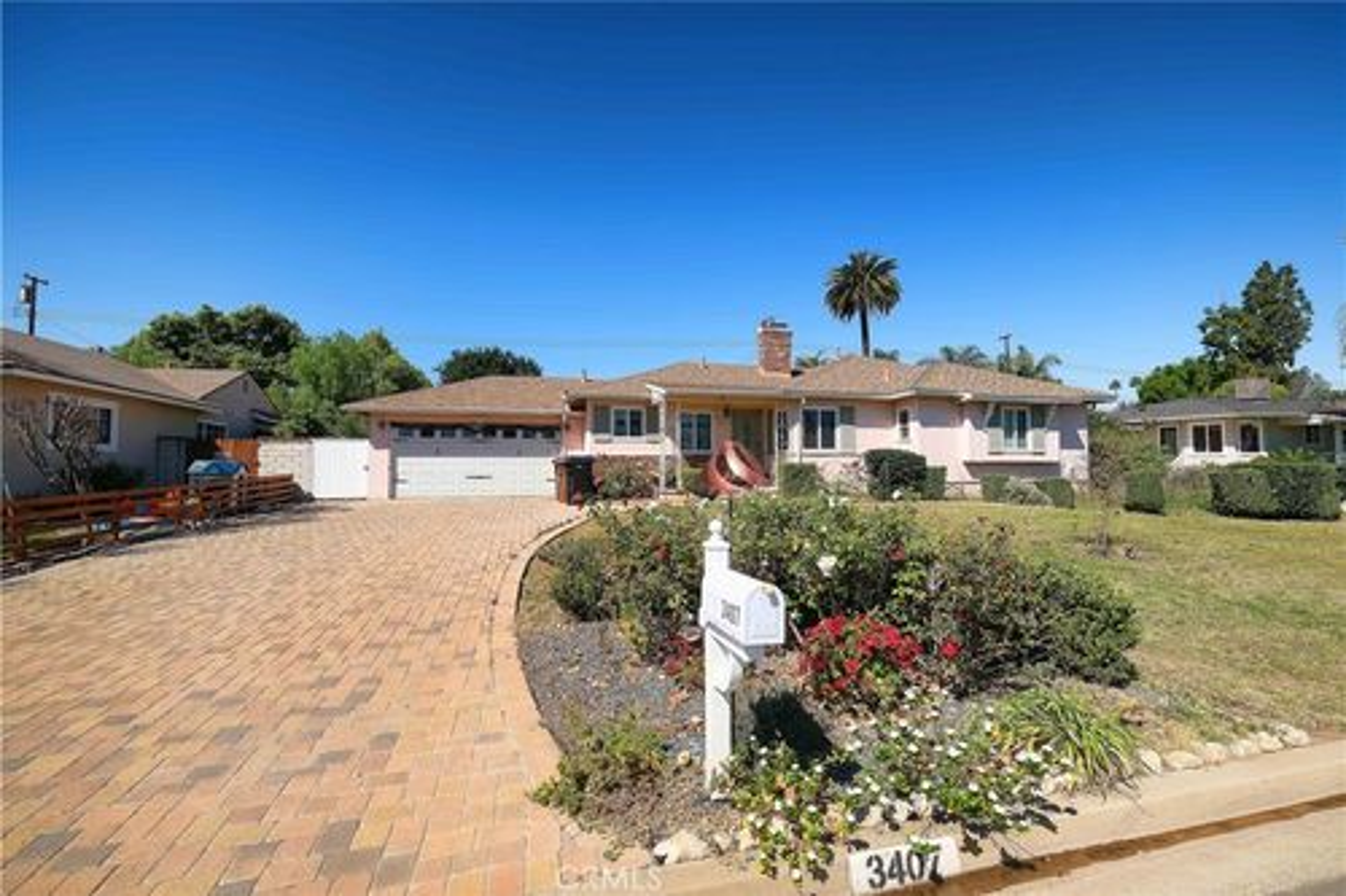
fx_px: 561
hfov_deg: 100.4
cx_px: 673
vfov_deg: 77.3
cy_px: 448
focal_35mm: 15
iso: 160
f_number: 5.6
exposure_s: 1/600
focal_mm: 10
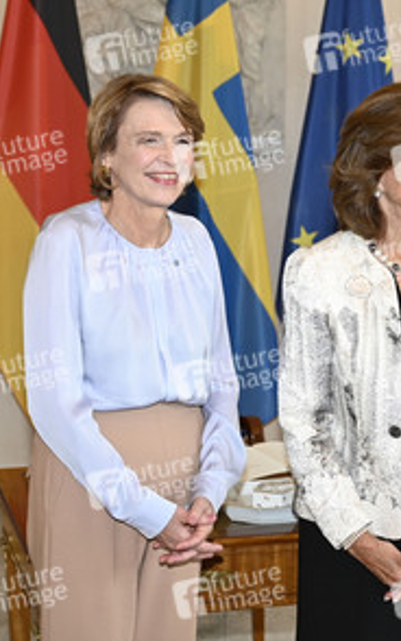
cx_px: 389
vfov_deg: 32.0
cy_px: 320
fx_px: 1118
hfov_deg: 19.8
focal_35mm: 64
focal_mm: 41
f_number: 4
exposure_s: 1/60
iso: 320
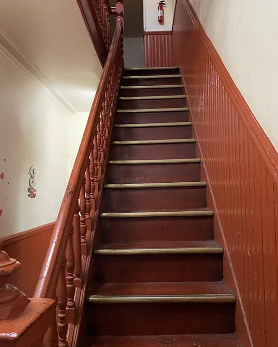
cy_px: 175
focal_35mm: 29
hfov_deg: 50.0
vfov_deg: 60.4
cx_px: 141
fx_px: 298
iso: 640
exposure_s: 1/30
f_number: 1.6
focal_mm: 4.2
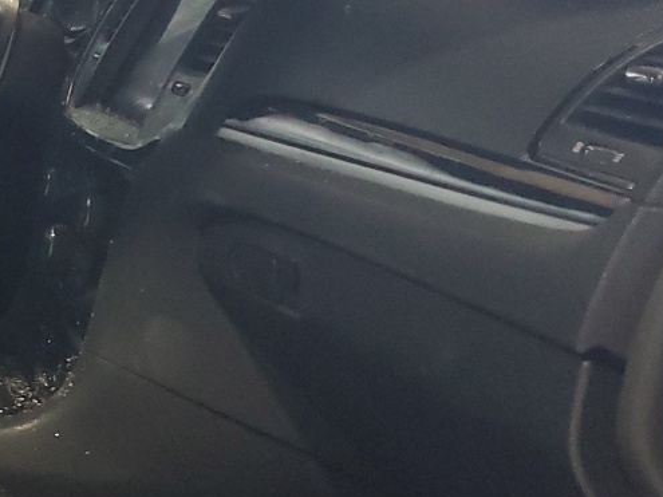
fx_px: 1608
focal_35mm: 84
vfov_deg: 17.6
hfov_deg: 21.7
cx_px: -118
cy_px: 289
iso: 314
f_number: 1.5
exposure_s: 1/60.2
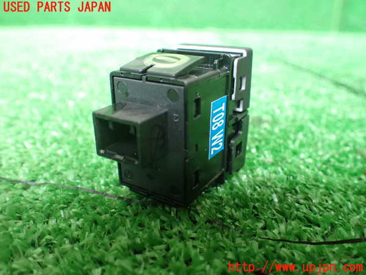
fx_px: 317
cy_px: 138
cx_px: 183
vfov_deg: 46.8
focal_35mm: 30
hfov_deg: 60.0
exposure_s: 1/40
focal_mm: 5.4
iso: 800
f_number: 2.3
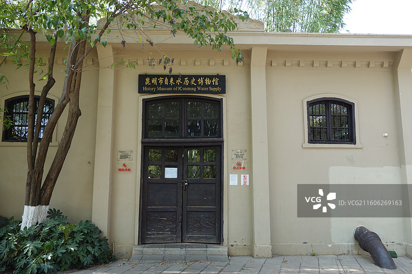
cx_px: 206
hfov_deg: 65.5
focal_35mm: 28
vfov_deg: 46.4
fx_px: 320
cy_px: 137
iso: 125
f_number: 3.5
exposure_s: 1/100
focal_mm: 10.4
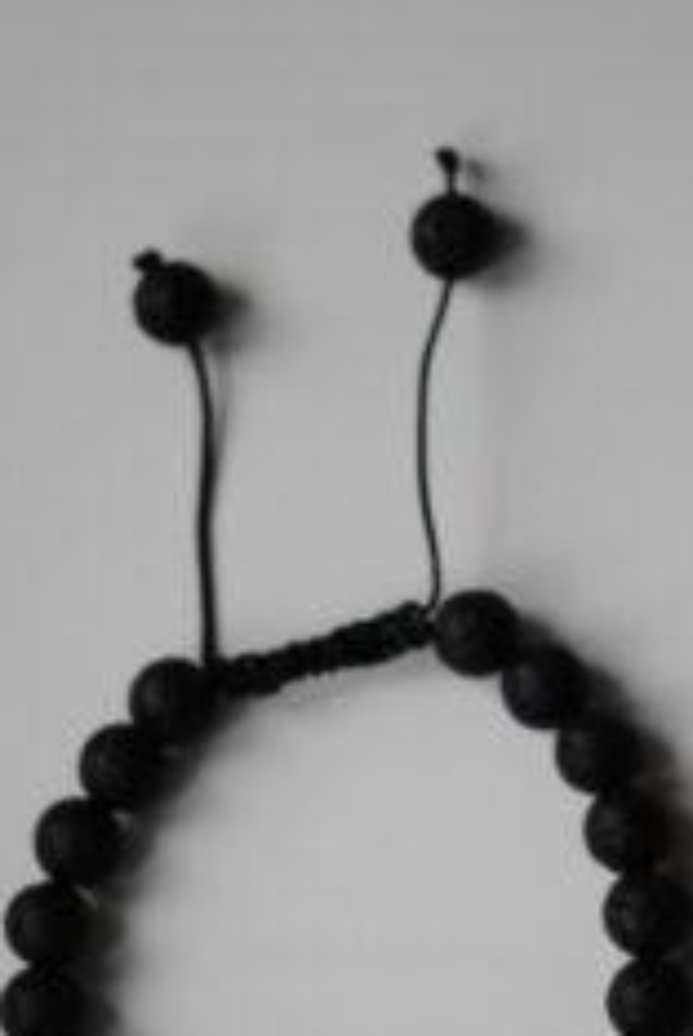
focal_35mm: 303
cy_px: 885
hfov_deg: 4.6
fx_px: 8721
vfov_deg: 6.8
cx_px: 373
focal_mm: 105
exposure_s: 1/125
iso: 360
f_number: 3.2
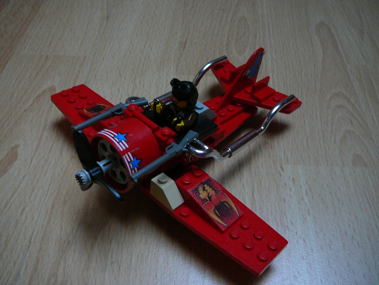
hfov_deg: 52.6
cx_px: 190
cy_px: 142
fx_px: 383
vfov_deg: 40.7
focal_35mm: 35
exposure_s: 1/8
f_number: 2.8
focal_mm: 5.2
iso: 200
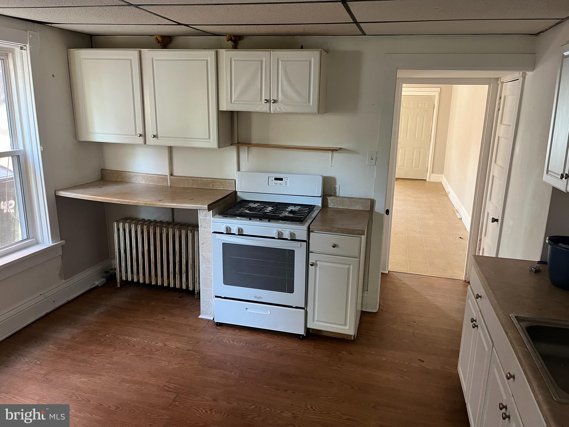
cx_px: 284
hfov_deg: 67.3
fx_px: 427
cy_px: 214
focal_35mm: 26
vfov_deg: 53.1
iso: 250
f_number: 1.6
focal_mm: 5.1
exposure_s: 1/60
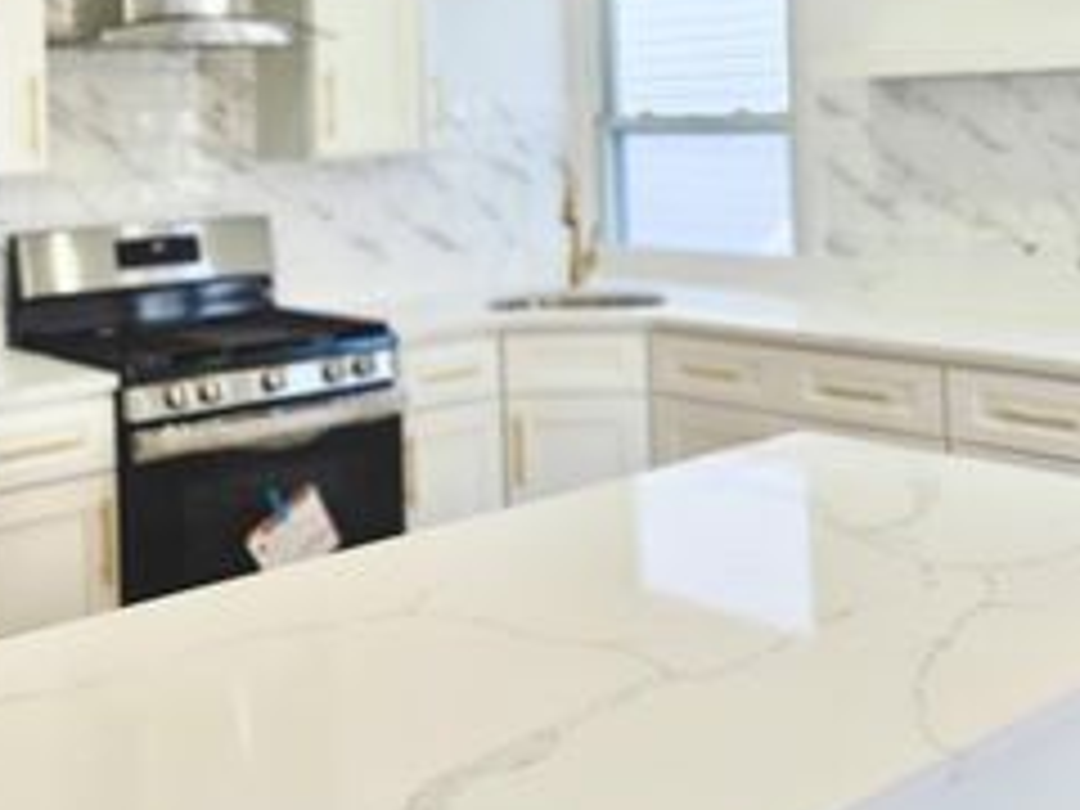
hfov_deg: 39.6
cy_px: 56
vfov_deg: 28.9
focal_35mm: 48
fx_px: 1498
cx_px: 482
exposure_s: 1/120
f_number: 3.5
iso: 50
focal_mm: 6.06
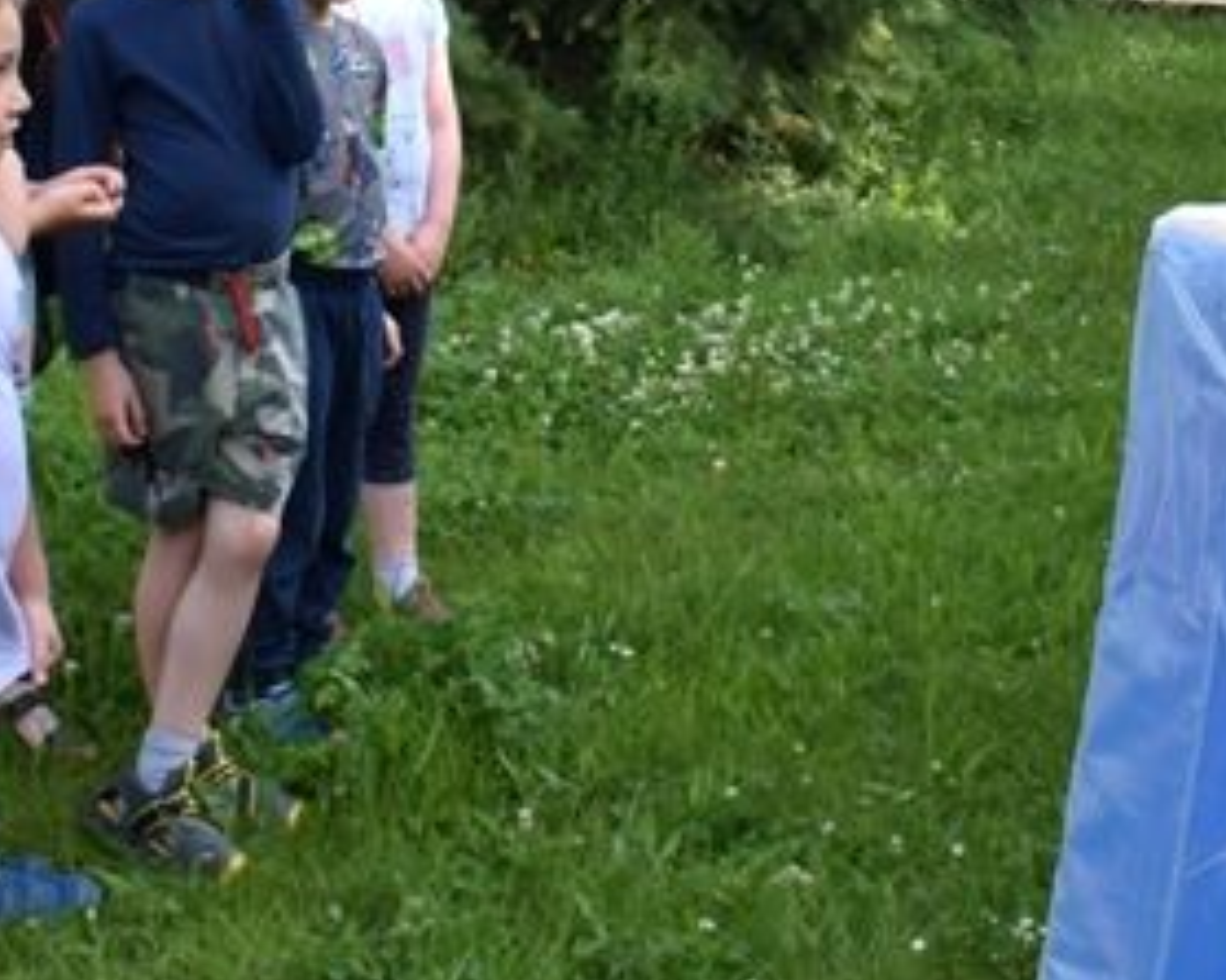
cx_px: 751
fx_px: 3373
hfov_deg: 20.6
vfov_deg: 16.3
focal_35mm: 93
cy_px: 68
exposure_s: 1/250
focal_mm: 18
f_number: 8
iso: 320
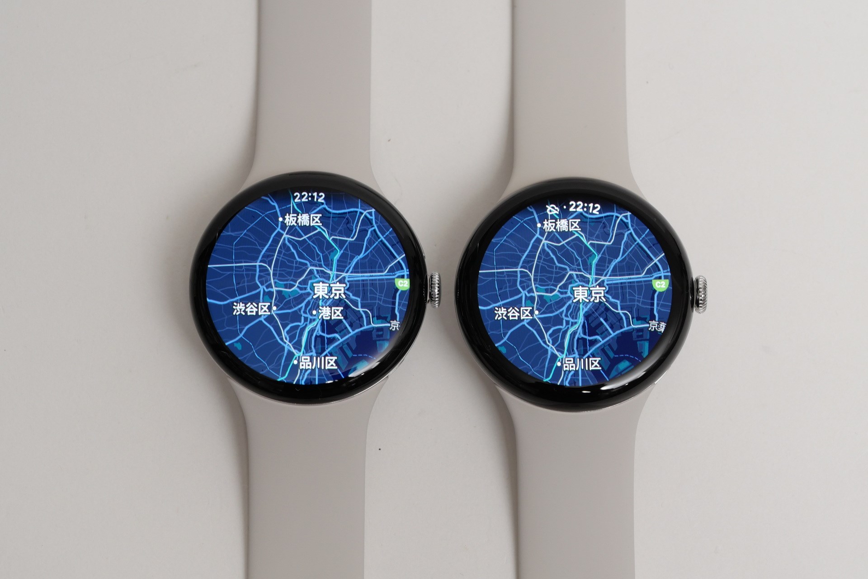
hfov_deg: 16.5
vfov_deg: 11.1
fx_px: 2990
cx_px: 434
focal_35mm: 124
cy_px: 290
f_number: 7.1
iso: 400
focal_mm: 60
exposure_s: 1/30
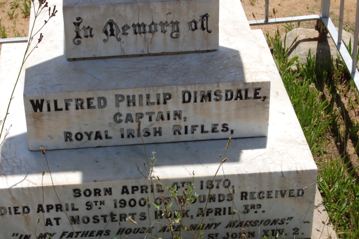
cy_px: 129
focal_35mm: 92
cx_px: 163
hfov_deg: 22.3
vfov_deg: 14.9
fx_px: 912
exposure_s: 1/400
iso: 200
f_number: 10
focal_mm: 55
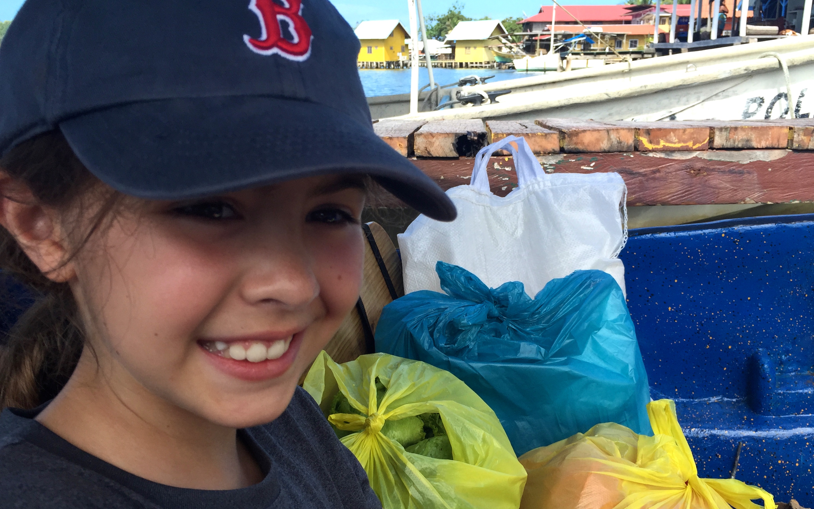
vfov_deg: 37.0
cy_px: 330
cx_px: 448
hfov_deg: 56.6
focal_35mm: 34
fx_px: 754
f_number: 2.2
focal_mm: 4.15
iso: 32
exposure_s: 1/920
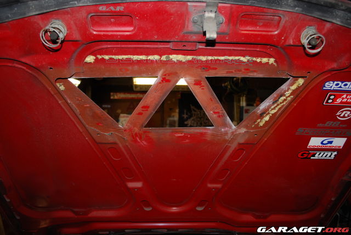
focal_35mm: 27
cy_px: 118
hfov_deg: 67.3
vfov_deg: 48.0
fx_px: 263
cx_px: 176
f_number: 3.8
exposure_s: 1/60
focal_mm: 18
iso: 200
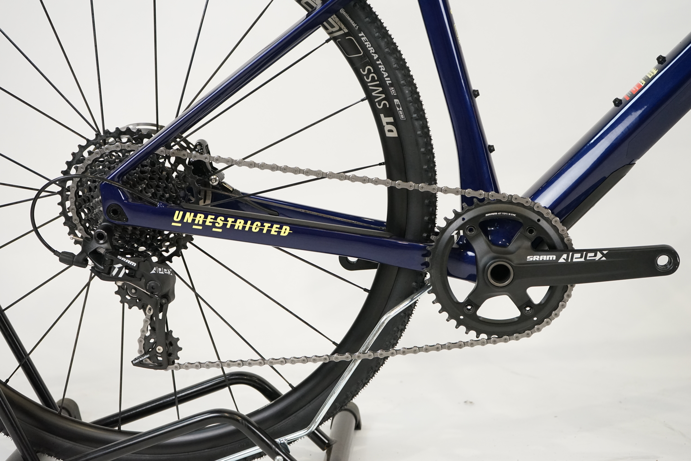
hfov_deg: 35.6
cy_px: 230
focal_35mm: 56
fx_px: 1075
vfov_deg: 24.2
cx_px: 346
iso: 2500
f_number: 5.6
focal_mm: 56
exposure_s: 1/200
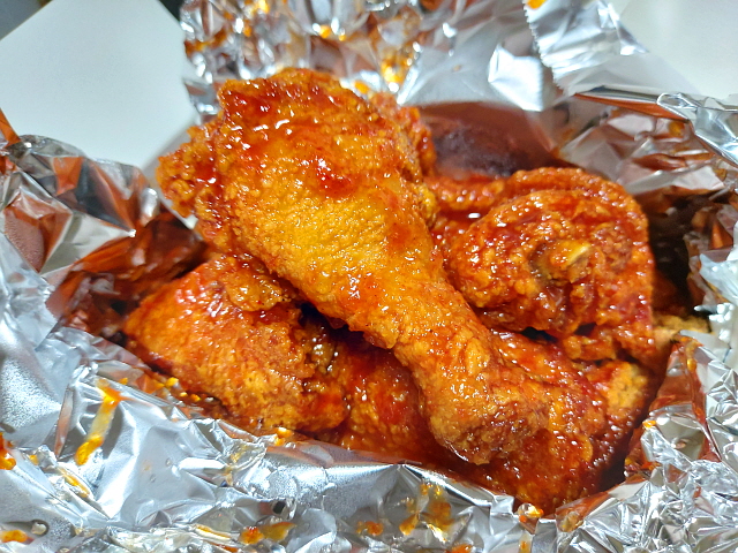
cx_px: 369
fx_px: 533
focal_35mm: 25
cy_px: 276
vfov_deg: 54.9
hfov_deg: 69.4
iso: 320
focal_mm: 4.58
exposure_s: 1/24
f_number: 2
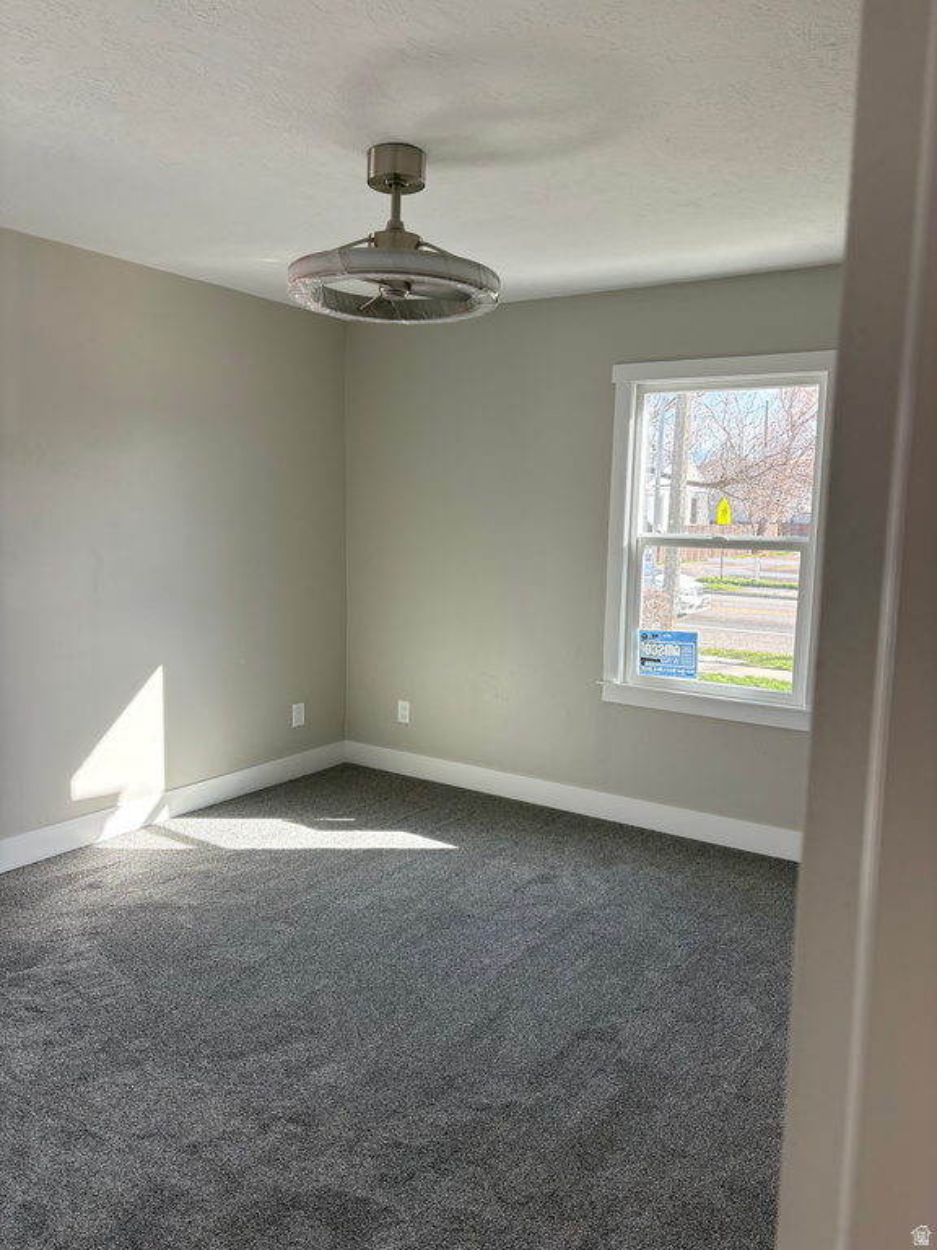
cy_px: 625
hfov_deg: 53.1
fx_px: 938
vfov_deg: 67.3
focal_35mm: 26
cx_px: 468
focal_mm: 5.96
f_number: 1.6
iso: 64
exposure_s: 1/234
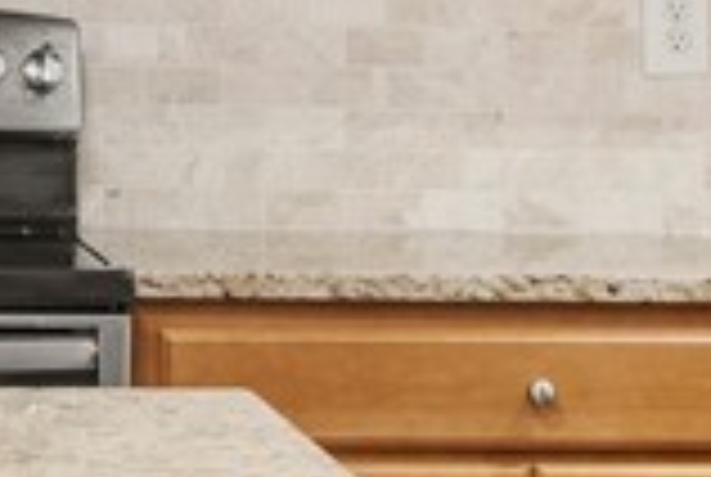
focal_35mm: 233
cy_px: -40
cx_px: -351
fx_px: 4610
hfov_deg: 8.6
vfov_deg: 5.9
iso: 1250
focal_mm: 23
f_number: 9
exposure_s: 1/3
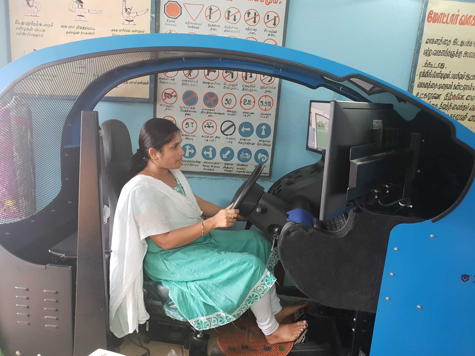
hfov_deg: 67.3
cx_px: 238
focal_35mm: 26
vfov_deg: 53.1
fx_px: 357
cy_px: 178
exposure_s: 1/33
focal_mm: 4.3
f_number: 2.4
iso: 320
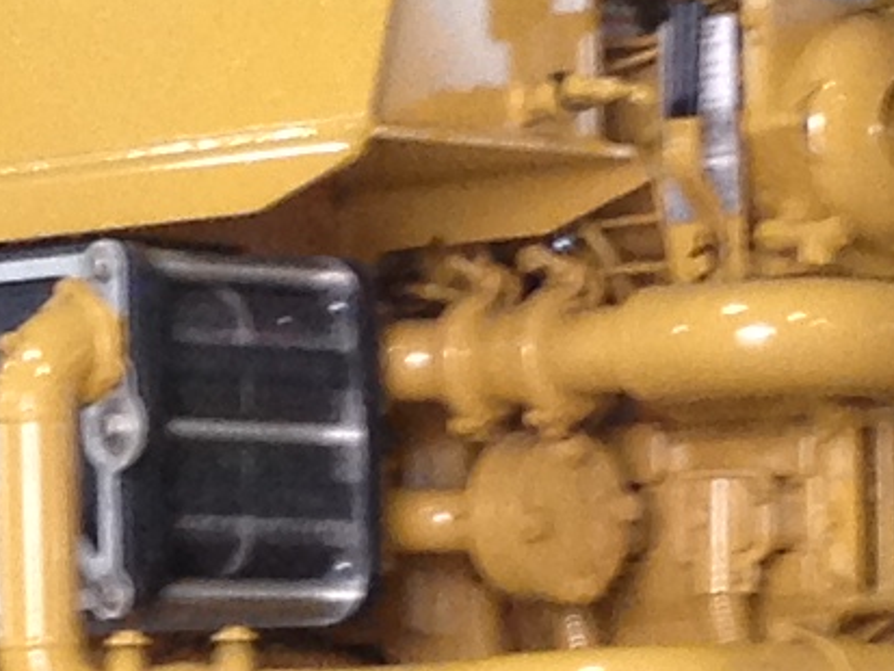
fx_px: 6743
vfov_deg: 5.7
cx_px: -48
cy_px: 905
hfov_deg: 7.5
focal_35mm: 261
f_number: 2.4
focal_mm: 4.12
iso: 160
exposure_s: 1/20
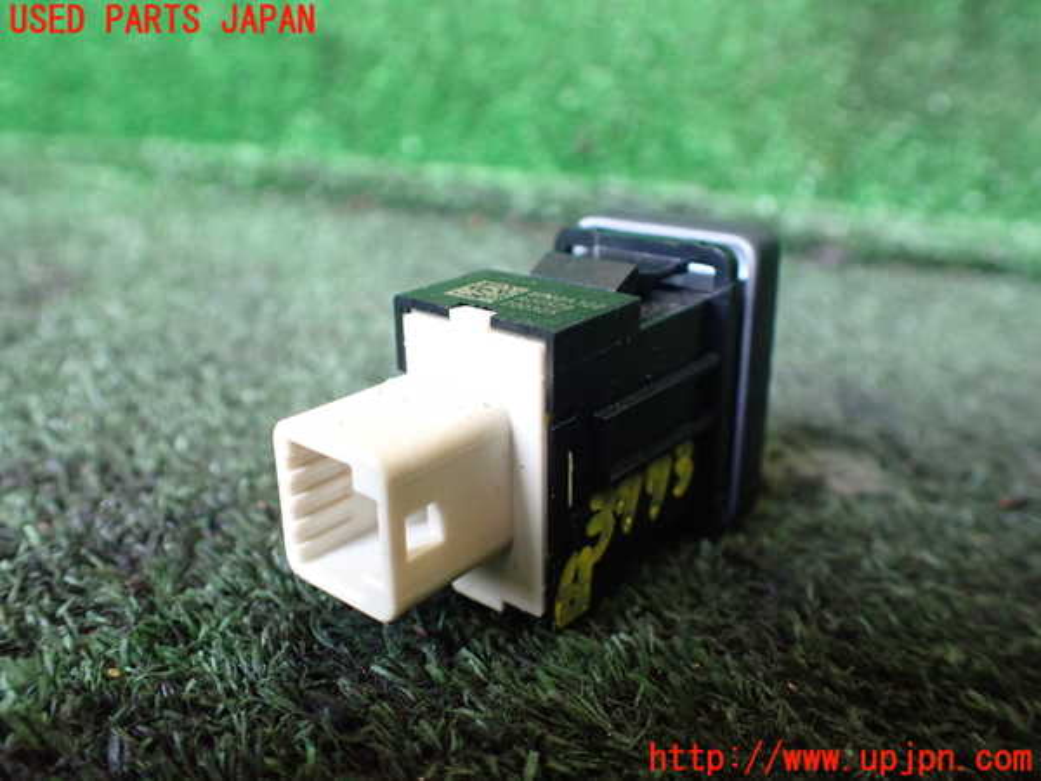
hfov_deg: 60.0
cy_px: 390
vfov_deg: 46.8
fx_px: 902
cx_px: 520
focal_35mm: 30
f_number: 2.3
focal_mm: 5.4
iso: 800
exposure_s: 1/100
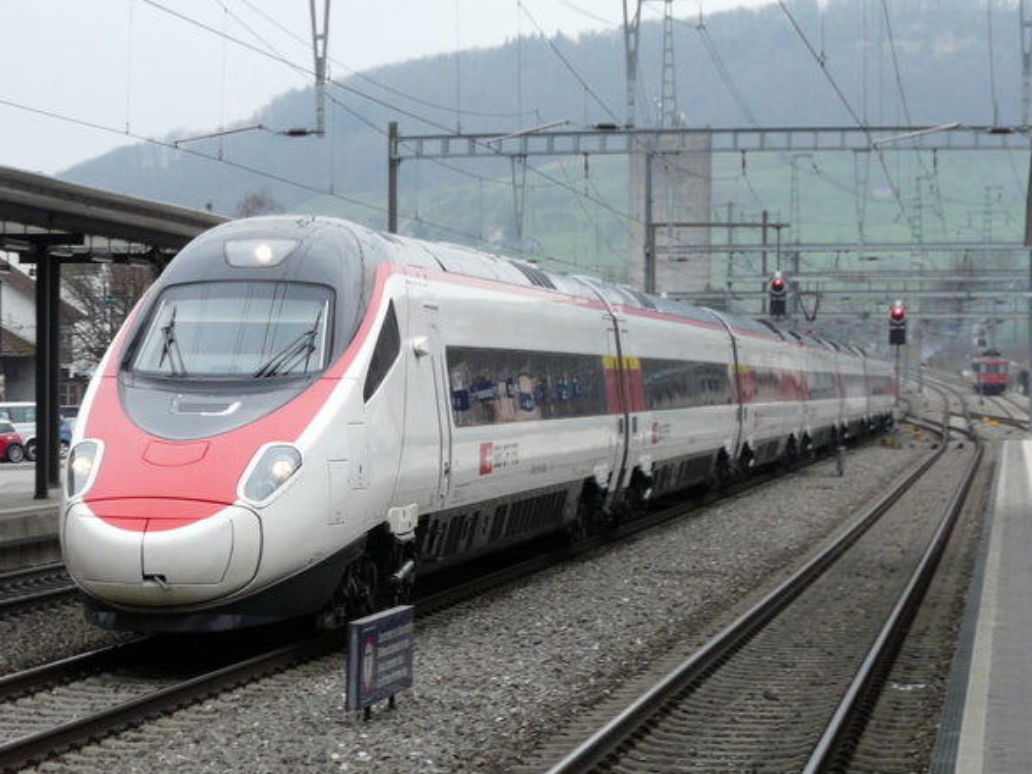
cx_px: 242
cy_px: 456
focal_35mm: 131
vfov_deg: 11.3
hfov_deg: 15.0
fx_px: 3905
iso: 100
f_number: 5
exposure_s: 1/200
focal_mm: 12.6
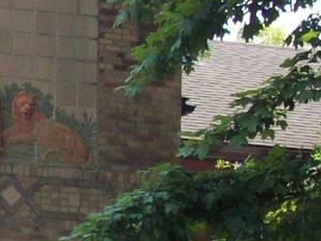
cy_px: 281
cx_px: -344
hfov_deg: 9.5
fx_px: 1780
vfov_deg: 7.7
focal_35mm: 192
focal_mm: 6.2
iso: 80
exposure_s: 1/450
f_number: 2.8
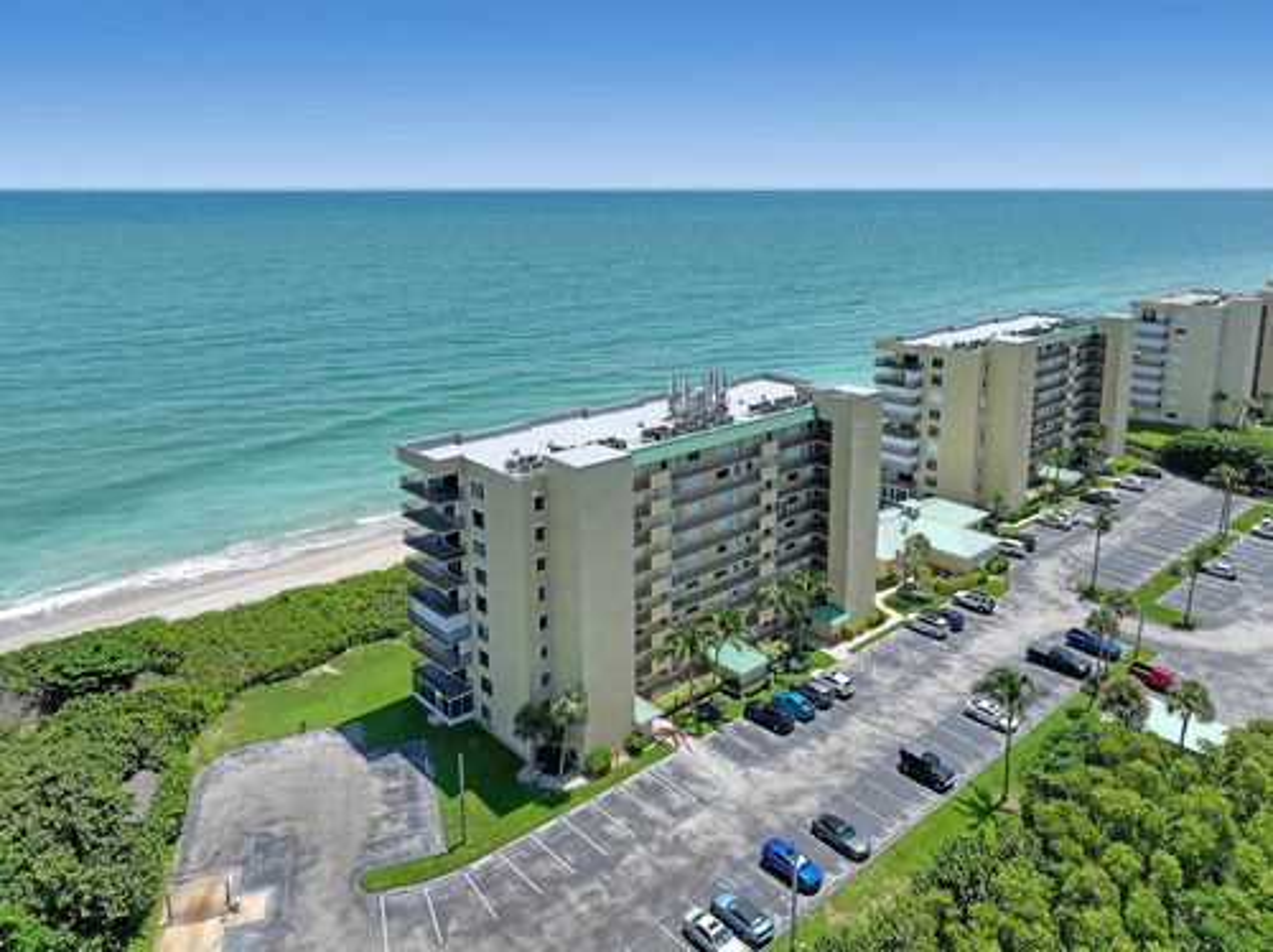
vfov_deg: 56.7
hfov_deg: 71.6
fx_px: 882
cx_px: 636
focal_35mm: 24
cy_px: 476
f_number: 2.8
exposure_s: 1/1000
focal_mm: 12.3
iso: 110
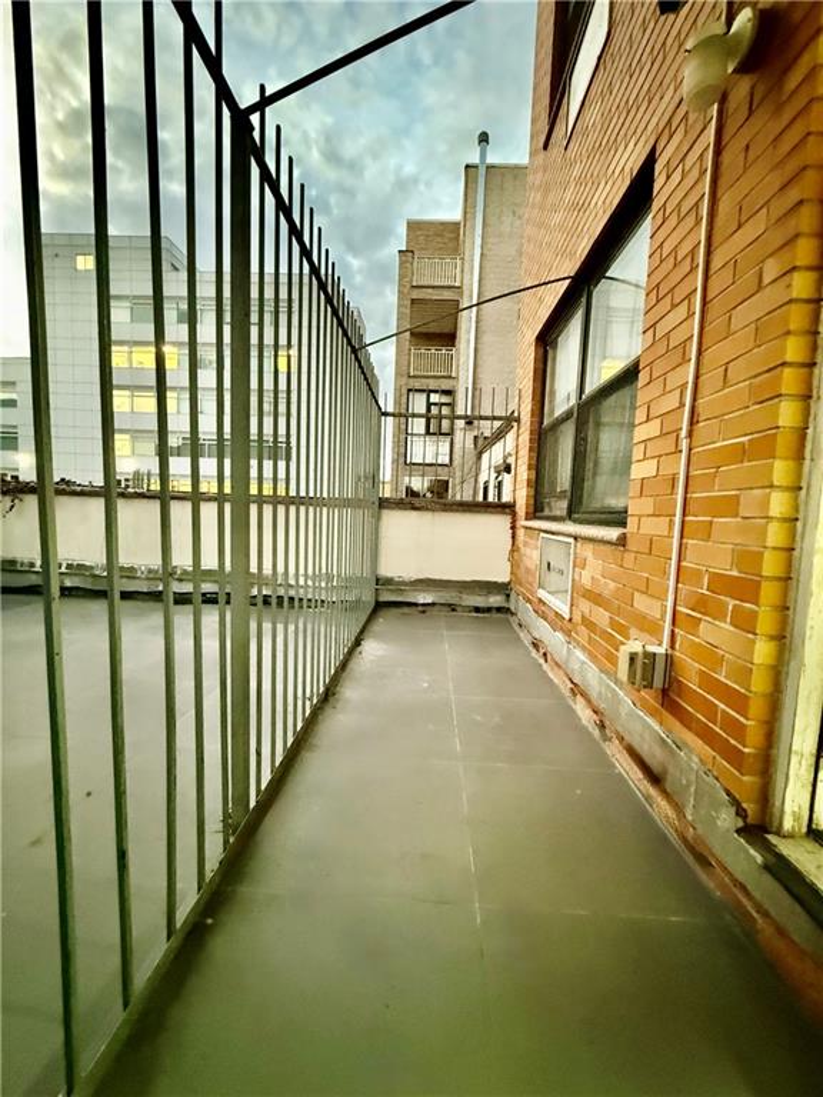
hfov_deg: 85.7
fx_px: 444
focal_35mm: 14
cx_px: 412
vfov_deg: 102.1
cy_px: 548
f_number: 2.2
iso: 1250
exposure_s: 1/30
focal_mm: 2.22
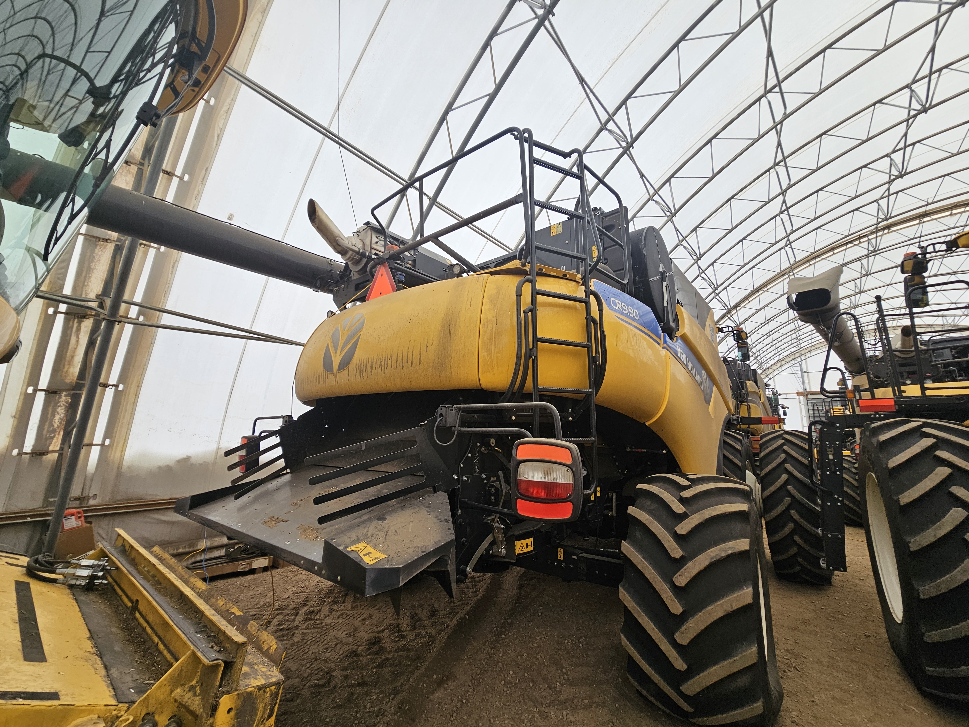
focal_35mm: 13
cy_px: 364
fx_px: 364
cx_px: 484
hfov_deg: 106.2
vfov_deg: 89.9
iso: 50
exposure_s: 1/154
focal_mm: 2.2
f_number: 2.2
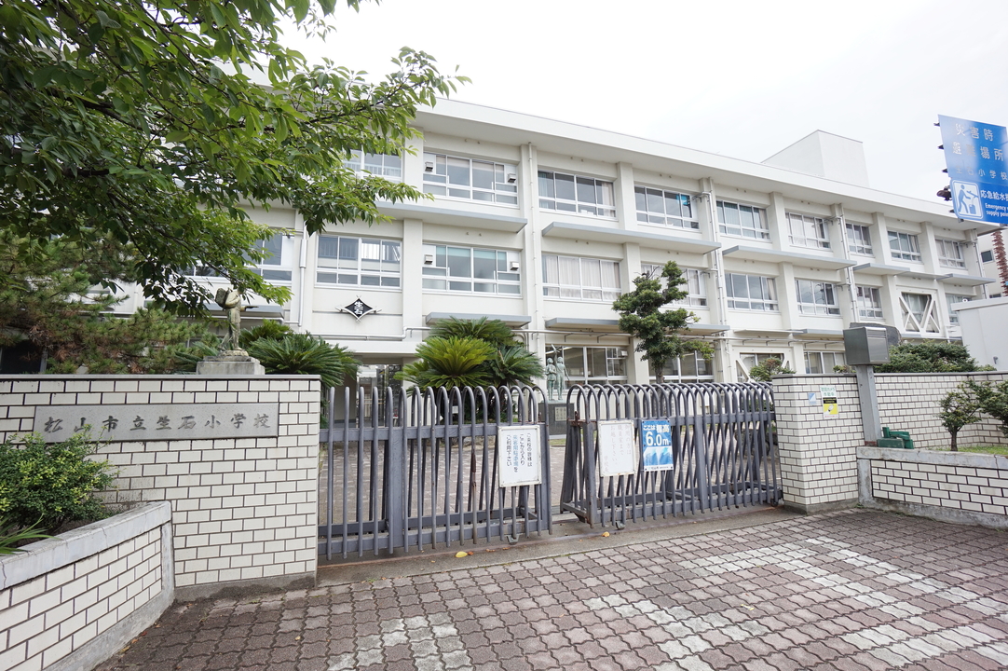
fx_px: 420
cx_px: 504
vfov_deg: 77.3
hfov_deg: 100.4
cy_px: 336
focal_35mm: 15
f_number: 5.6
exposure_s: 1/80
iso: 100
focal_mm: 10
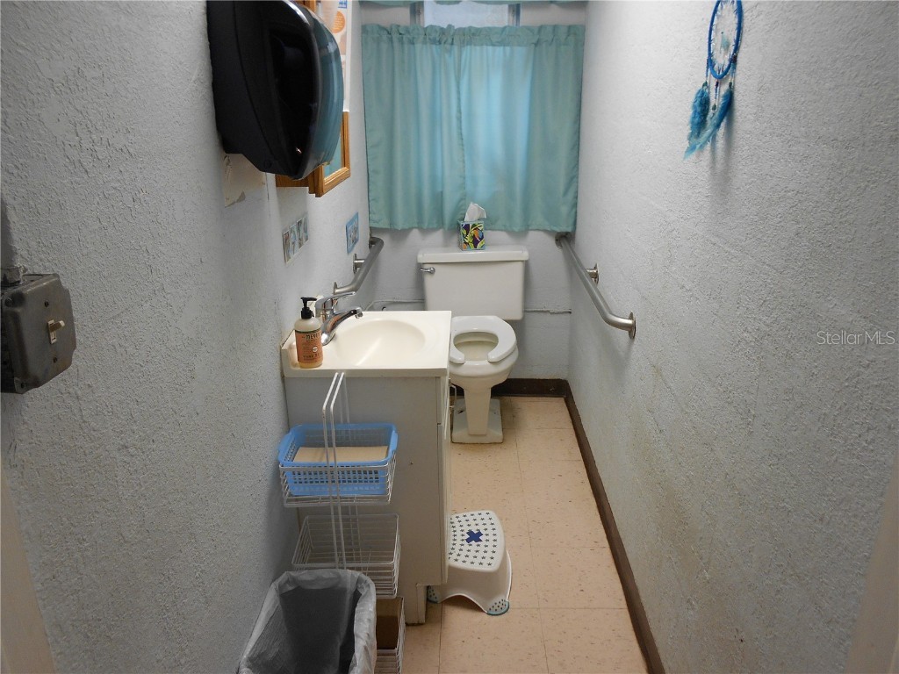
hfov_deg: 67.3
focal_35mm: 26
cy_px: 337
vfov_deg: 53.1
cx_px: 450
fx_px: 675
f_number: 3.2
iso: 125
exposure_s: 1/30
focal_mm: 4.6
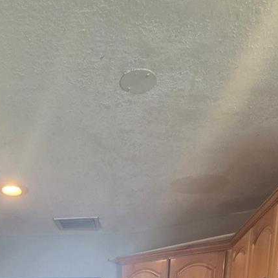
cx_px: 63
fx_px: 373
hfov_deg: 39.6
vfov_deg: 26.8
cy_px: 431
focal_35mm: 41
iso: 160
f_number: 2.2
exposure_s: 1/60
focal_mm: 2.2
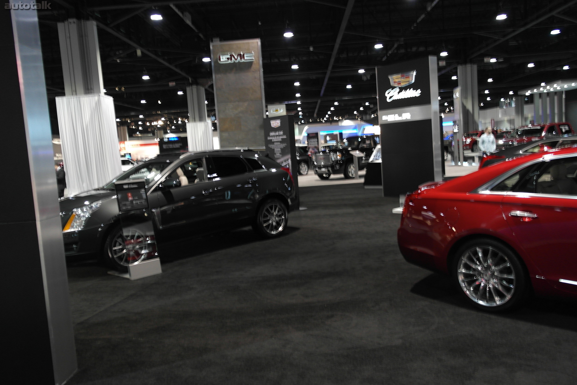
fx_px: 481
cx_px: 288
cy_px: 192
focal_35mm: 30
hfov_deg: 61.9
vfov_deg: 43.6
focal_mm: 20
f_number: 3.5
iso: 400
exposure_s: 1/20
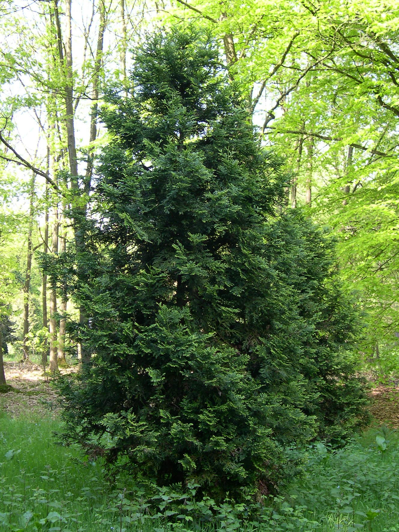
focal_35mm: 38
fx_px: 584
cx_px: 200
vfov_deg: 49.0
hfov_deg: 37.7
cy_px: 266
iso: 100
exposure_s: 1/89
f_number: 2.8
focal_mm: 8
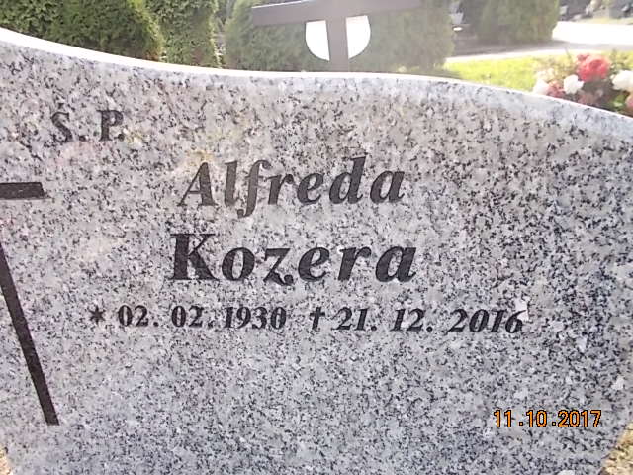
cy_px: 238
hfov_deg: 67.3
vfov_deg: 53.1
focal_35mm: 26
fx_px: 475
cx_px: 316
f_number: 3.2
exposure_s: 1/160
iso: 80
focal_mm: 4.6
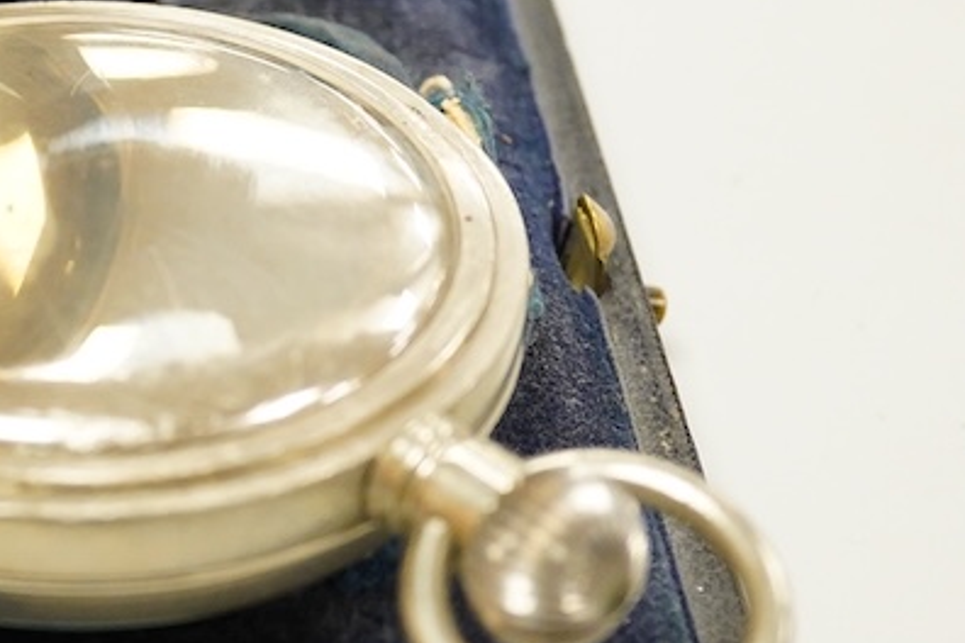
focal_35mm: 128
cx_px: 77
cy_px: 122
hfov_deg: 15.8
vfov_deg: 10.7
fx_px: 3431
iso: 2500
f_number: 3.5
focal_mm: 30
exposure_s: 1/400
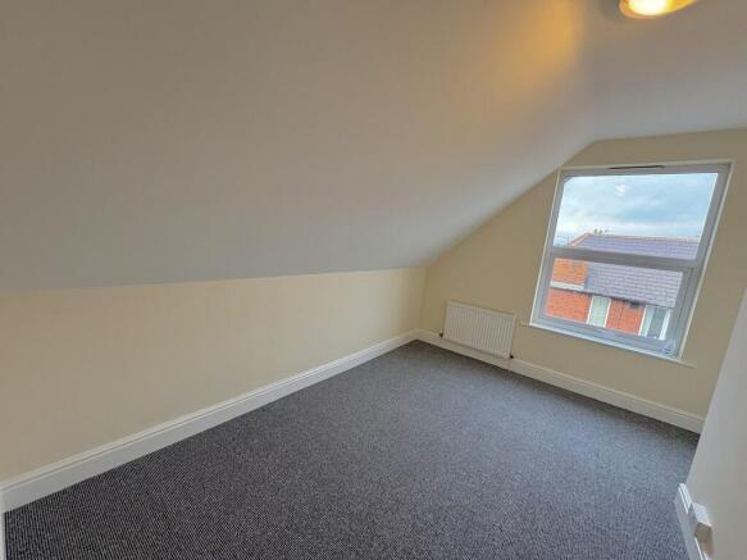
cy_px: 280
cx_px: 374
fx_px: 302
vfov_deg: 85.7
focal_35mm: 14
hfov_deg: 102.1
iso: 200
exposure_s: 1/99
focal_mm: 2.22
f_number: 2.2
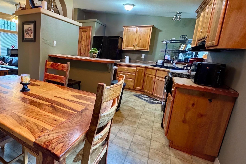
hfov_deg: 76.7
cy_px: 75
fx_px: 143
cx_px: 69
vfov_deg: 59.4
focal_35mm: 21
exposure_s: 1/60
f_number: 2.2
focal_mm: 2.22
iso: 400
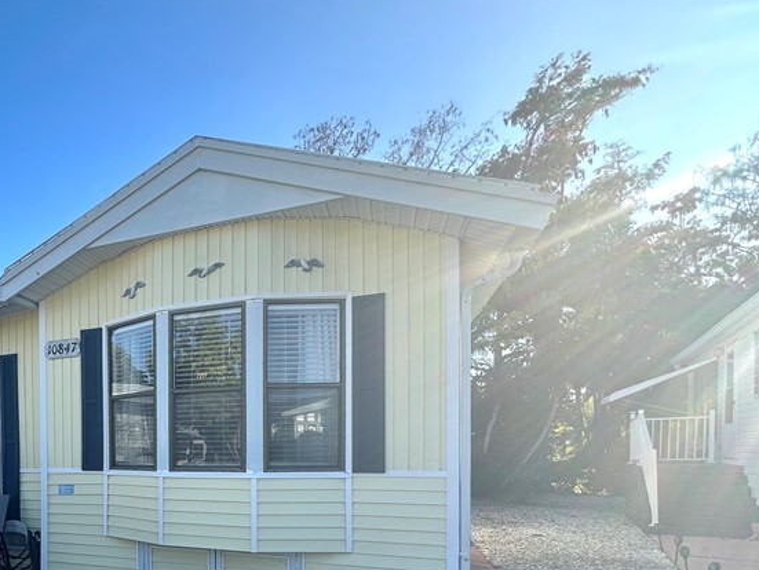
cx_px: 74
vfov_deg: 49.7
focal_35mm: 26
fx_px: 570
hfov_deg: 57.6
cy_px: 464
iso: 40
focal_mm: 2.22
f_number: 2.2
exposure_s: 1/543
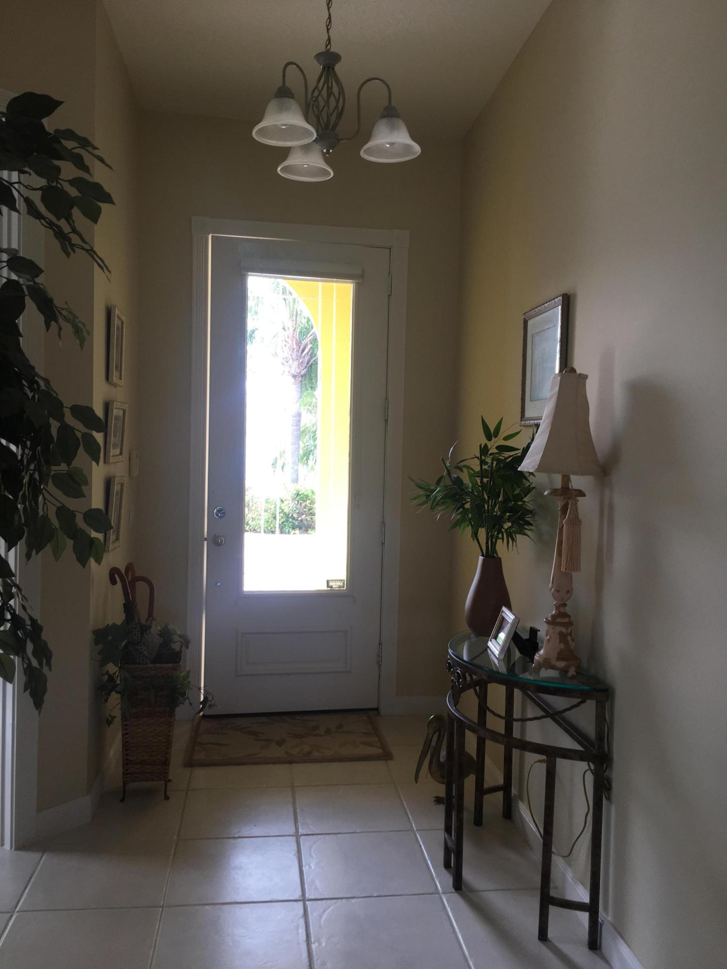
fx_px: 812
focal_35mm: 29
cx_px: 364
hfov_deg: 48.2
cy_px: 484
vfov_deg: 61.7
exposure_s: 1/60
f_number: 2.2
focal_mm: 4.15
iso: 32
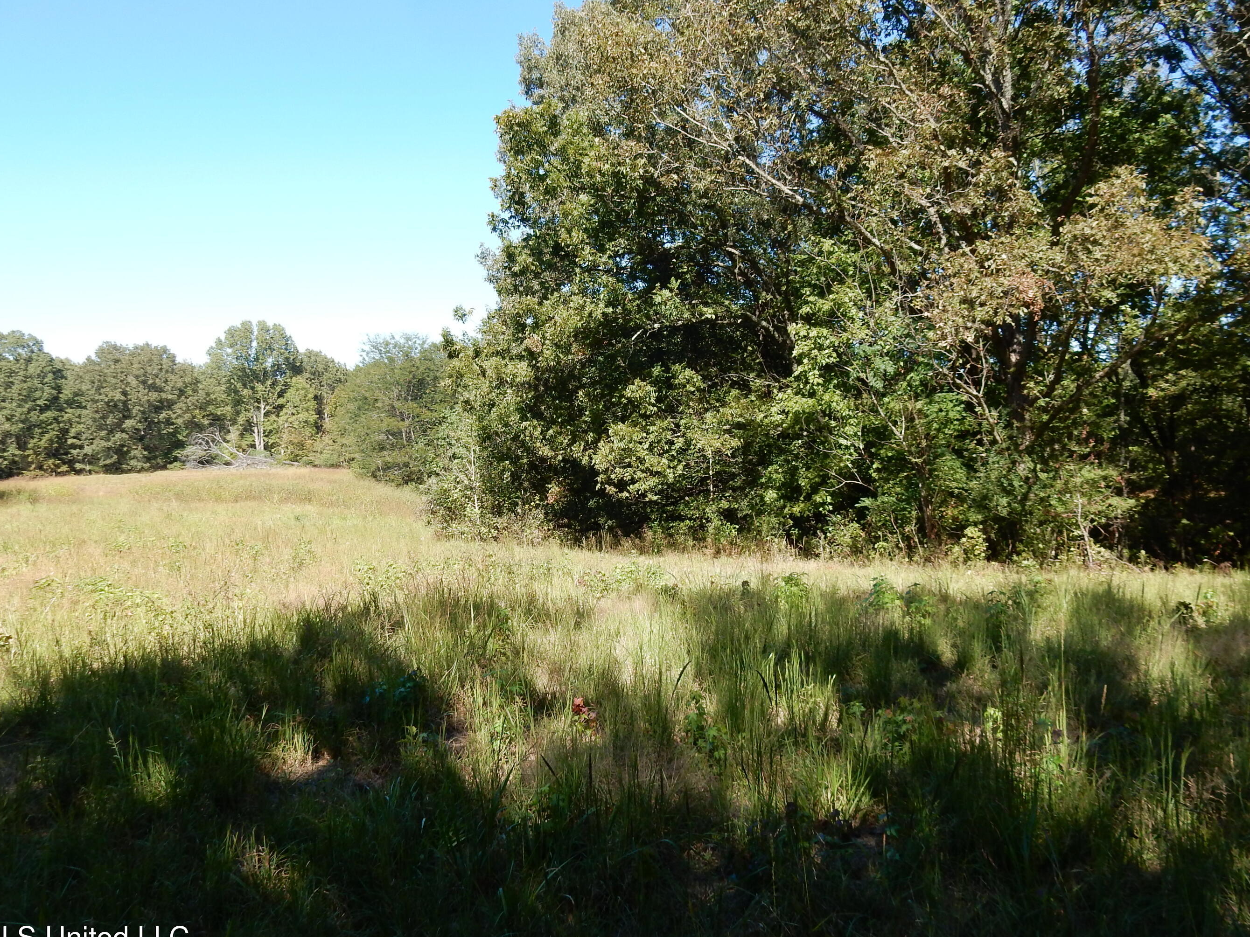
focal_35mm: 28
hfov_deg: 63.4
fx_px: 1011
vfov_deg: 49.7
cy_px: 461
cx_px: 674
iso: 125
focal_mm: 4.5
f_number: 3.7
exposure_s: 1/400
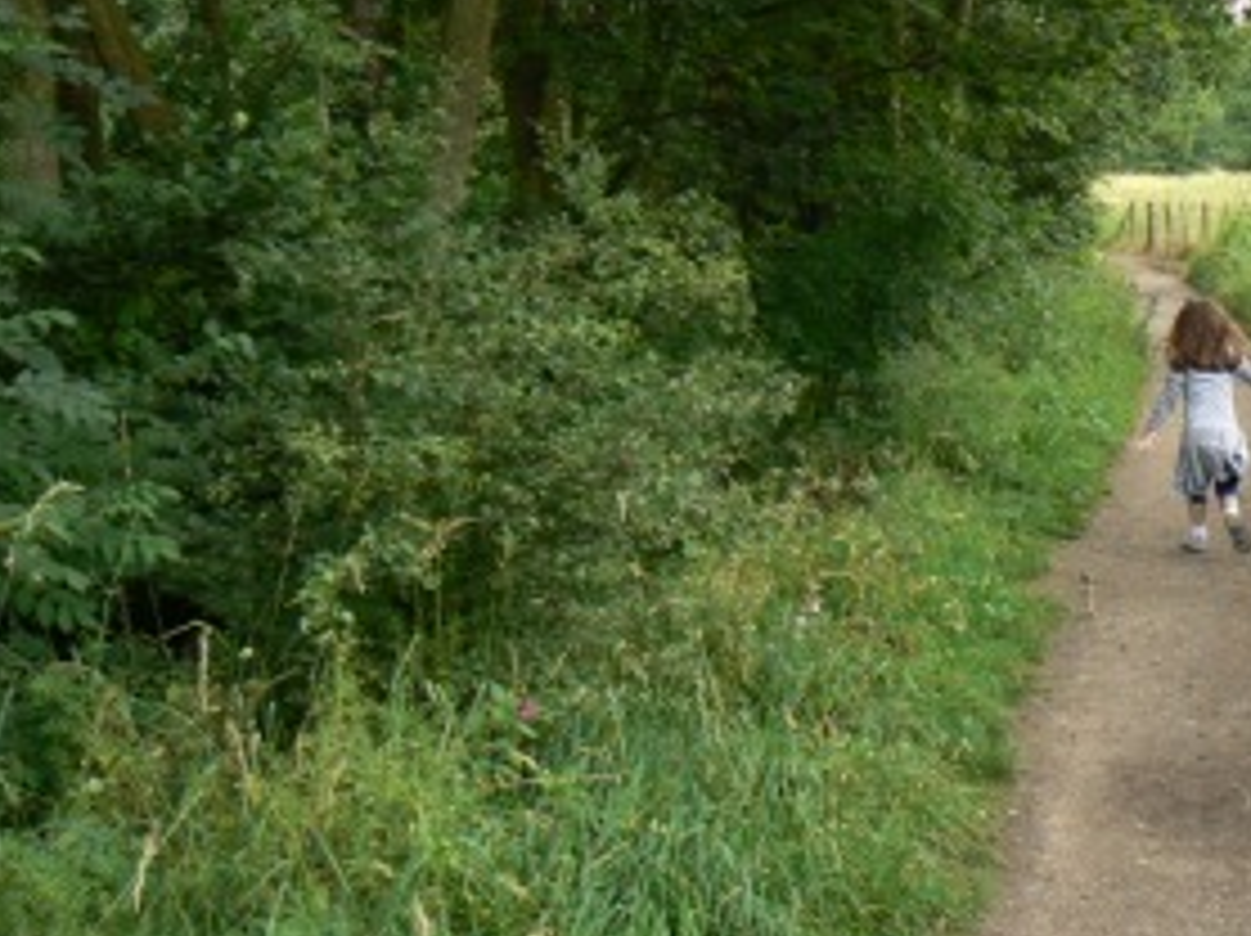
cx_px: 945
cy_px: 261
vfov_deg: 25.8
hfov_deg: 33.7
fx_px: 2022
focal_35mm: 56
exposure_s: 1/80
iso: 80
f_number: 4
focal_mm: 6
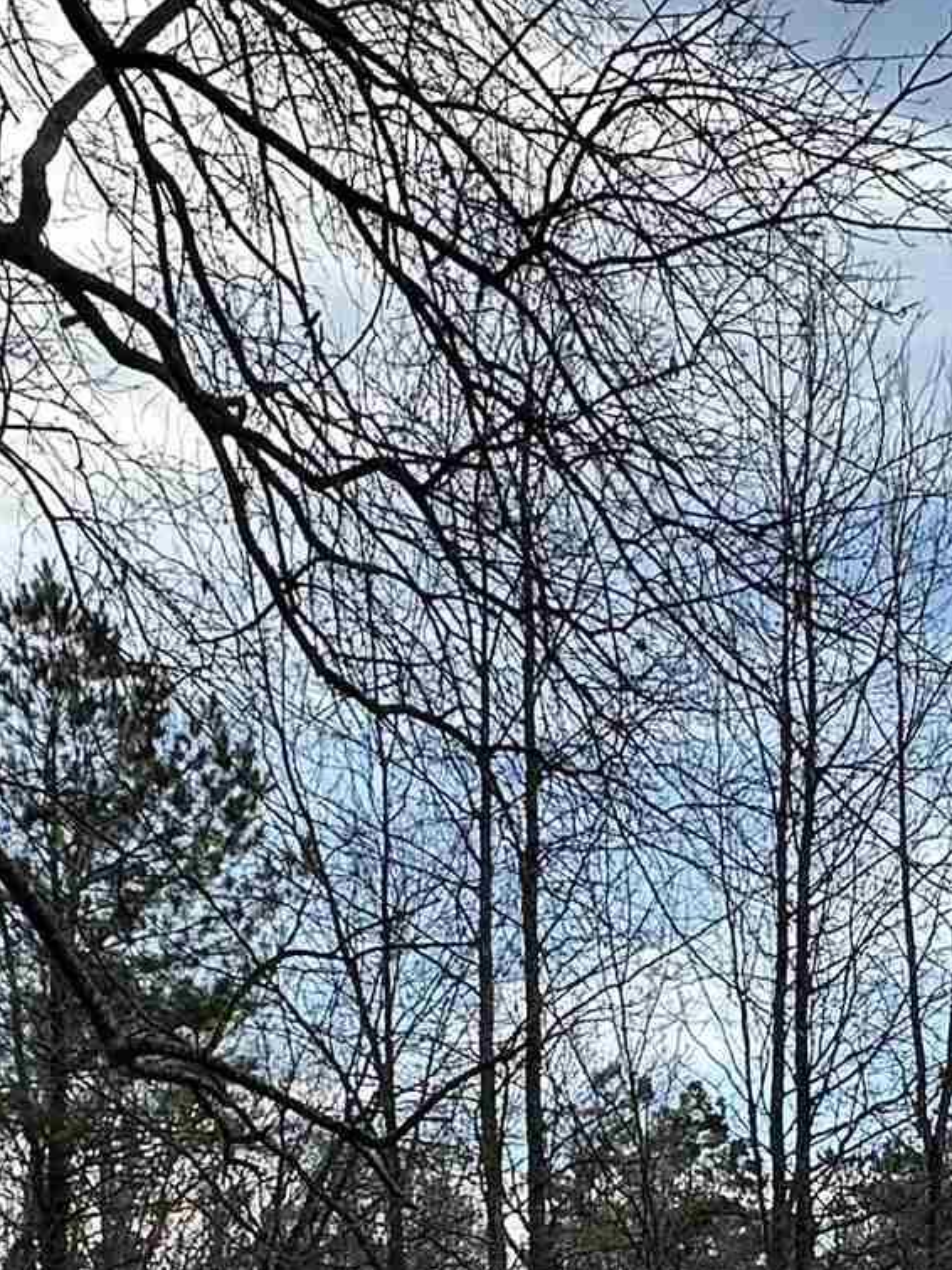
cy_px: 1440
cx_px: 871
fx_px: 2091
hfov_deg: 24.8
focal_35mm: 57
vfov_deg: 29.9
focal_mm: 2.22
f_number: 2.2
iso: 40
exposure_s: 1/785
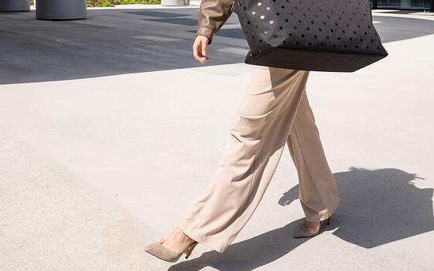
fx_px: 461
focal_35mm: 39
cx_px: 218
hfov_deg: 50.4
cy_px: 16
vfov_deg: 30.9
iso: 100
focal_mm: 25
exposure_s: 1/640
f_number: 6.3
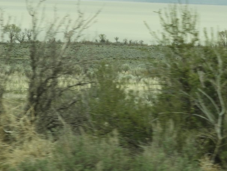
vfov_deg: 6.6
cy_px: 46
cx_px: 207
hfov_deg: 8.7
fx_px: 1482
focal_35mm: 226
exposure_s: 1/640
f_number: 4.8
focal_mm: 17
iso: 100
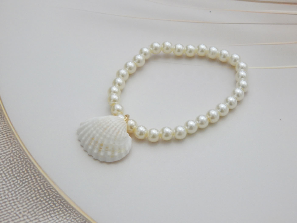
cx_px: 148
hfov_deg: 28.2
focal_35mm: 69
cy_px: 112
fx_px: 592
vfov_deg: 21.3
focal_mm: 12.3
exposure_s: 1/25
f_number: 4.1
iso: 400
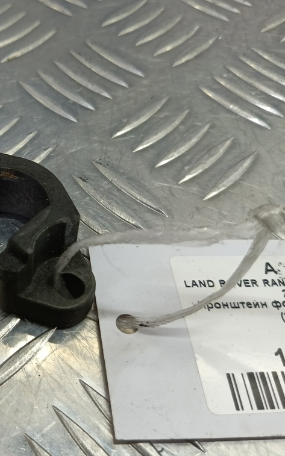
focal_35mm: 33
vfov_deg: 58.1
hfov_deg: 34.4
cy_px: 228
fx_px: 410
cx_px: -8
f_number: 1.6
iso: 111
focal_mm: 4.11
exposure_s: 1/50
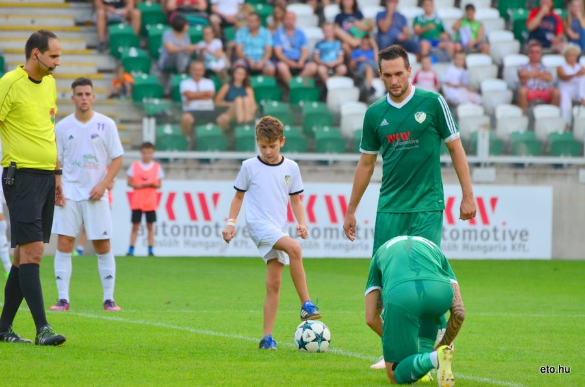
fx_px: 5838
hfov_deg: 5.7
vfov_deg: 3.8
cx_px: 292
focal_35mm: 360
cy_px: 194
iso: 640
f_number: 5.3
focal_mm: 240
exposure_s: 1/500
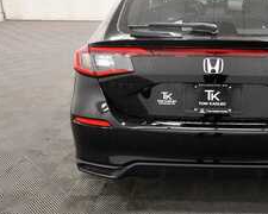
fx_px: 397
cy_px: 75
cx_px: 213
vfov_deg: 30.1
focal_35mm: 50
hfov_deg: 36.1
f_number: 5.6
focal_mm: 20
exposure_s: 1/125
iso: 1800
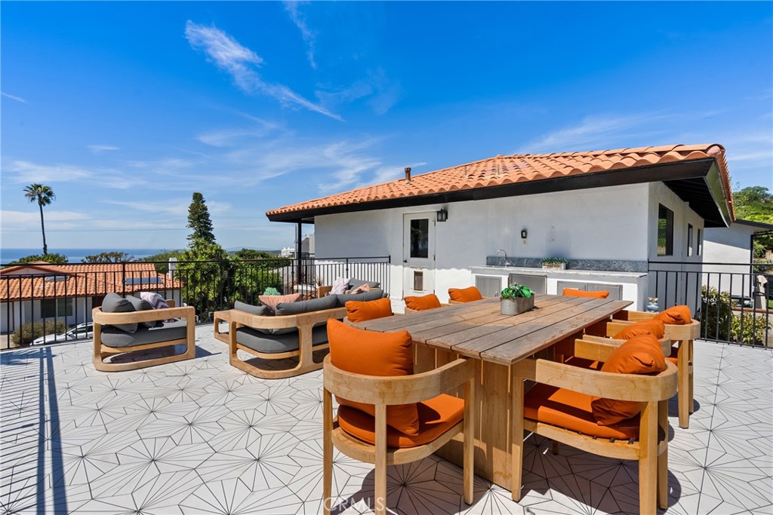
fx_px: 344
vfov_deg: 73.8
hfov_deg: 96.7
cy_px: 258
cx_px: 386
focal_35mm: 16
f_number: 9
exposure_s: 1/125
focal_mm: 16
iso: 100
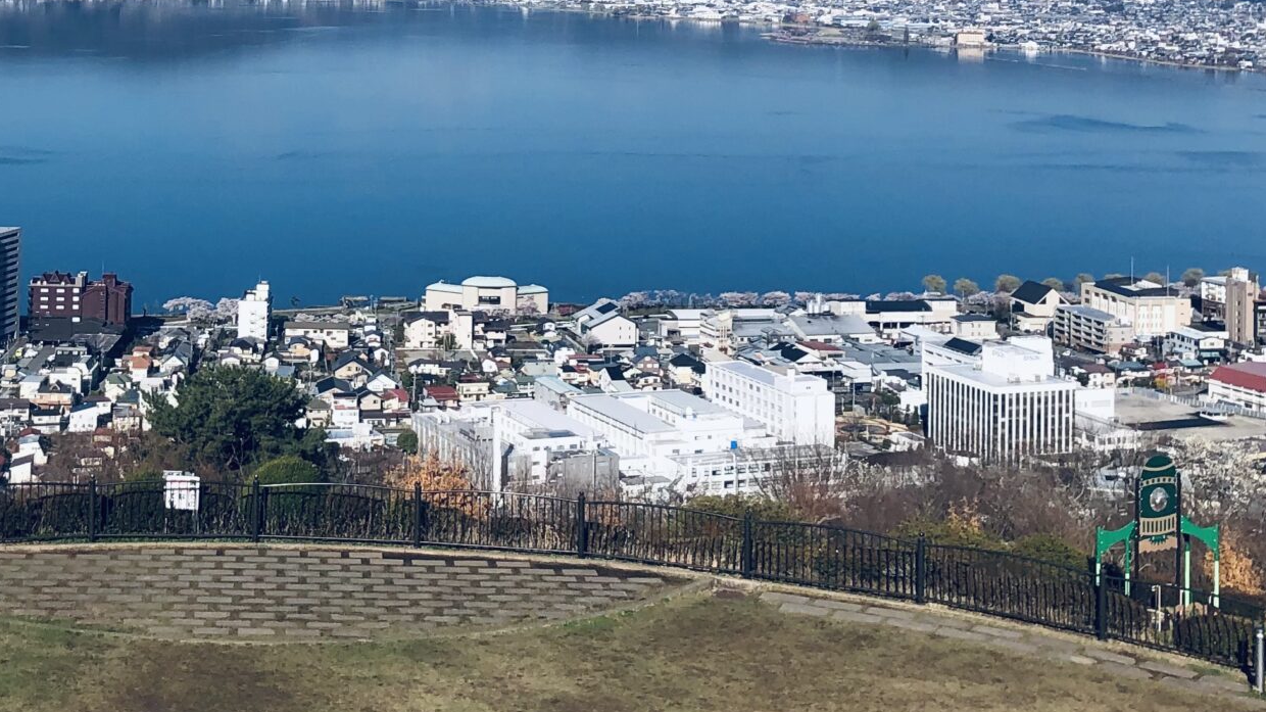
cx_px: 304
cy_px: -91
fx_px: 2114
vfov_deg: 18.3
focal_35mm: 63
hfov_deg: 32.6
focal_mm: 4
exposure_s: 1/2404
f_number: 1.8
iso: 20
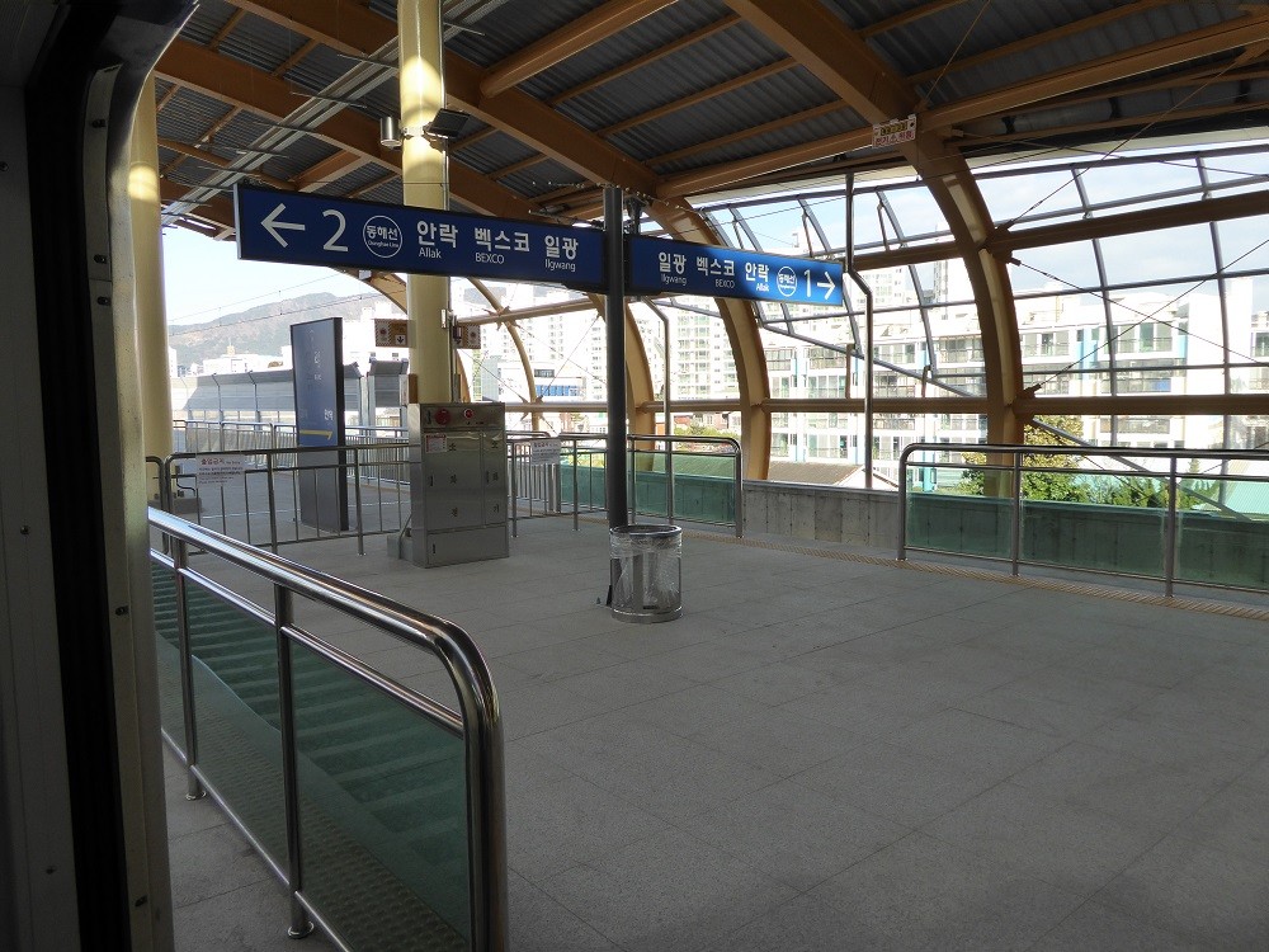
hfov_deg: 69.4
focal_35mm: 25
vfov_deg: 54.9
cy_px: 476
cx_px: 634
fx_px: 916
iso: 200
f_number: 3.3
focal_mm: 4.3
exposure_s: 1/400
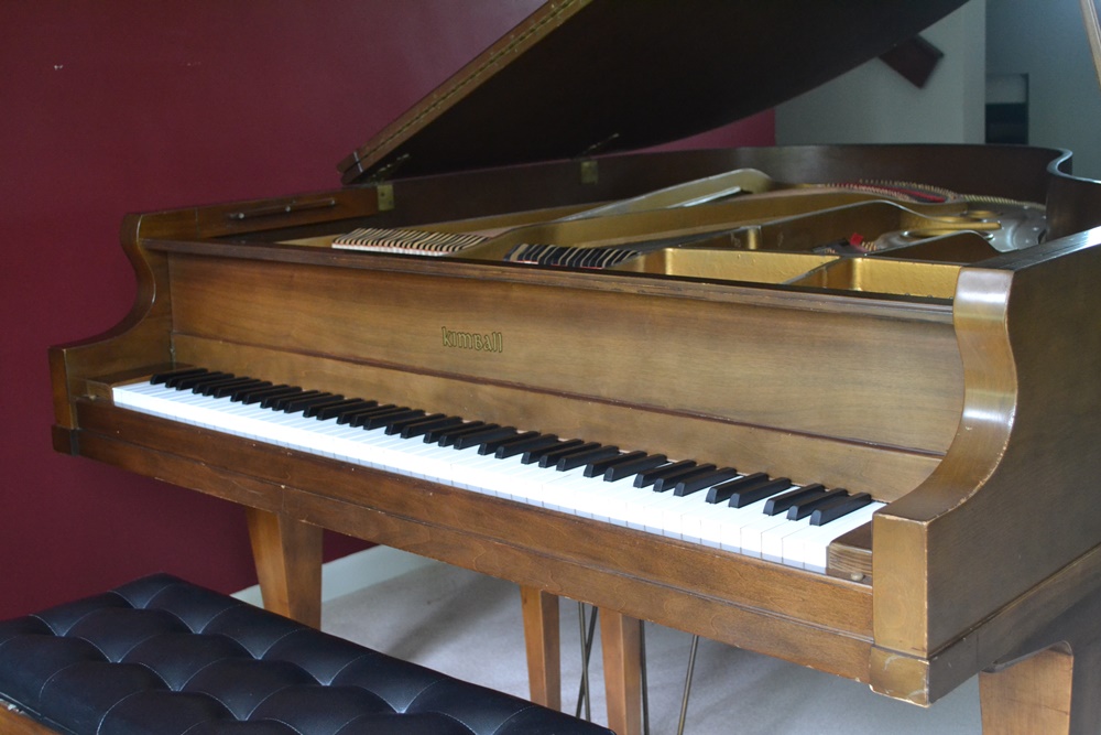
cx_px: 550
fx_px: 1376
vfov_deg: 29.9
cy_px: 368
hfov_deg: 43.6
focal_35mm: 45
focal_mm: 30
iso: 2000
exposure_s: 1/60
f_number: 4.5
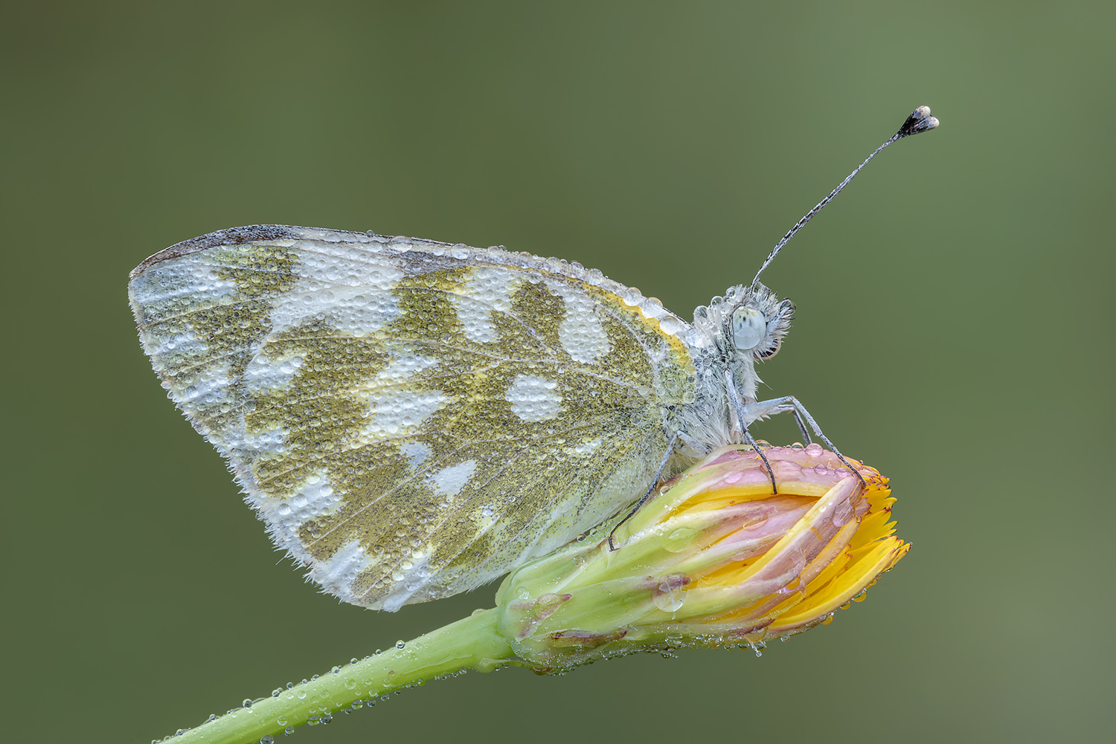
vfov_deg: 7.6
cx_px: 558
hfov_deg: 11.4
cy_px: 372
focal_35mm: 180
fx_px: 5581
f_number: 18
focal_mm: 180
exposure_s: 1/2
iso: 100
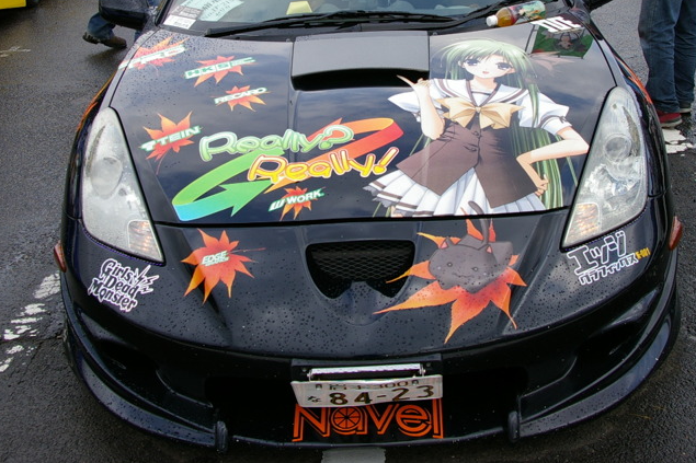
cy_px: 94
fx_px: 982
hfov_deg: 39.0
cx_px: 373
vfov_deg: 26.1
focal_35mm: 51
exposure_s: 1/250
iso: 200
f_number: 6.7
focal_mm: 21
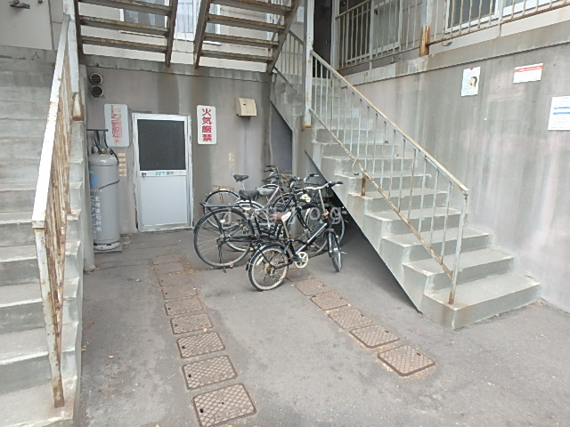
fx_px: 346
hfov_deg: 79.0
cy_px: 214
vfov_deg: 63.4
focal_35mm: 21
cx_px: 285
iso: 125
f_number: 3.5
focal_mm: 3.7
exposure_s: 1/80
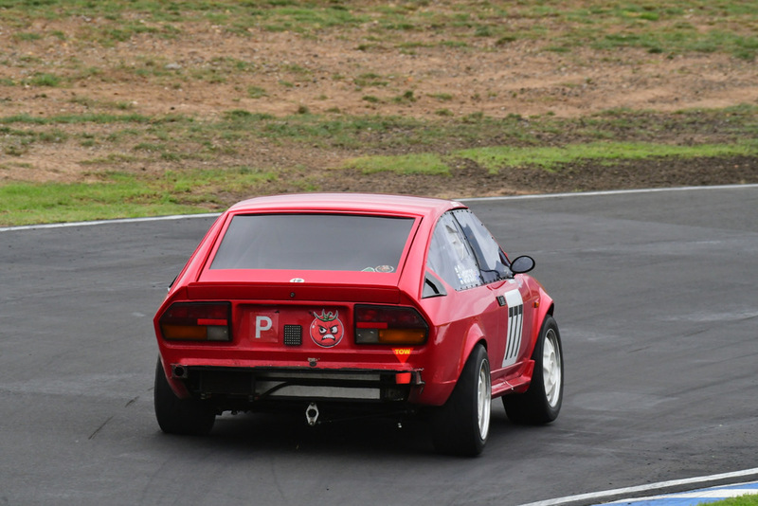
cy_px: 253
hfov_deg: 3.1
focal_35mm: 660
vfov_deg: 2.1
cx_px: 379
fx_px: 13901
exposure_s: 1/640
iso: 1250
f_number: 11
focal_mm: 440
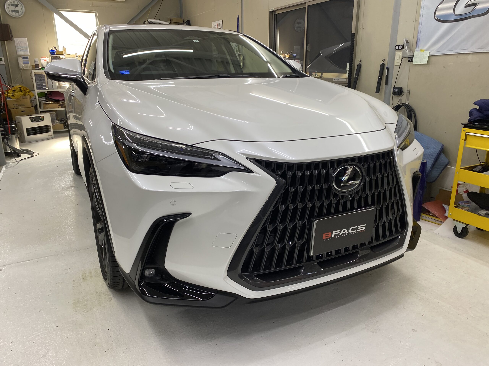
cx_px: 244
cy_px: 183
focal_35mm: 26
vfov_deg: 53.1
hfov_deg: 67.3
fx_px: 367
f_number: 1.8
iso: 100
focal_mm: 4.25
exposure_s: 1/120
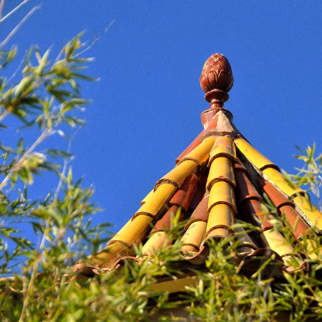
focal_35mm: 203
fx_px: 2133
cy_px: 161
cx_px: 227
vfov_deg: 8.6
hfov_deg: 8.6
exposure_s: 1/1250
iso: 450
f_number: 7.1
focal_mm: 105
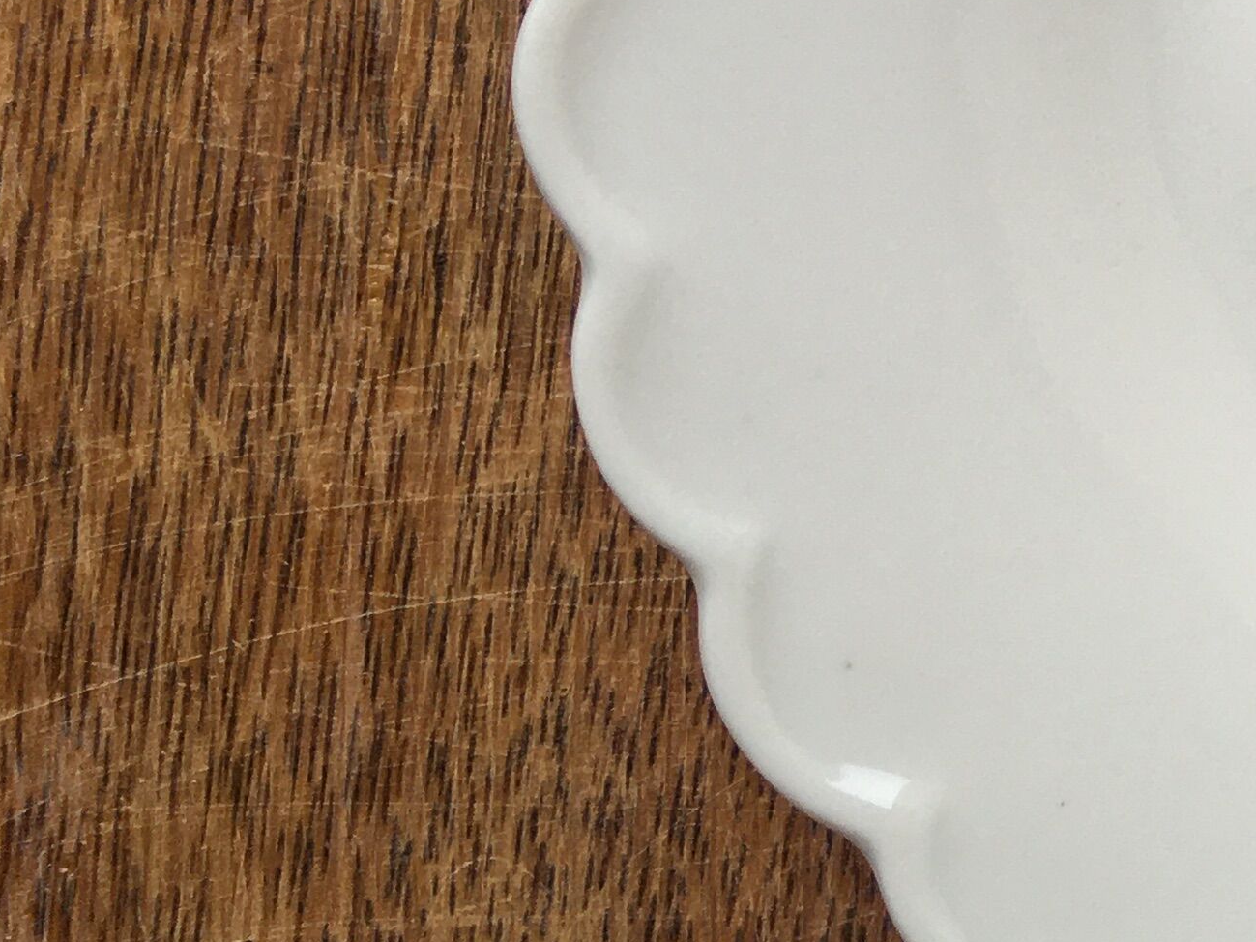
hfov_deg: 19.0
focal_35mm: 90
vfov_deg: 16.1
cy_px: 25
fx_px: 3265
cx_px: 1898
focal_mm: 4.15
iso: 32
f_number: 2.2
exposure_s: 1/100
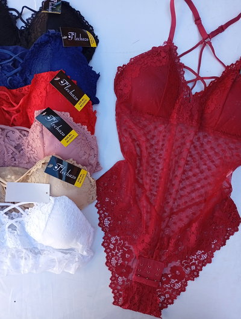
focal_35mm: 27
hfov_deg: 51.5
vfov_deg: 65.2
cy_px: 160
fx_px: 250
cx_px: 120
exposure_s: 1/100
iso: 54
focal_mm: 3.98
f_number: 1.8
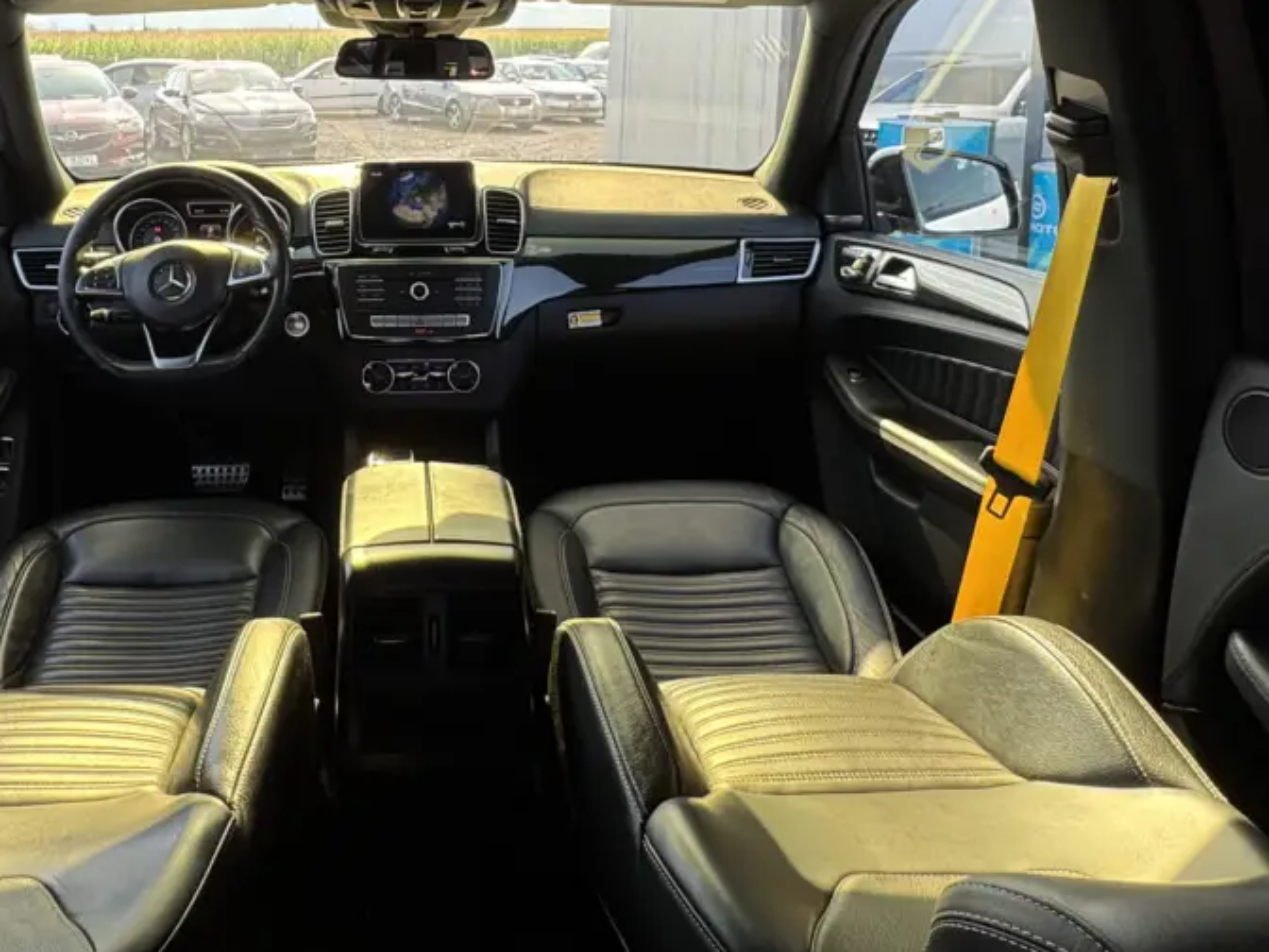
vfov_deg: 43.7
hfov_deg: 58.6
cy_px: 140
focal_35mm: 30
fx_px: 1100
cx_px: 423
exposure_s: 1/203
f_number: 2.2
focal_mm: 2.22
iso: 40
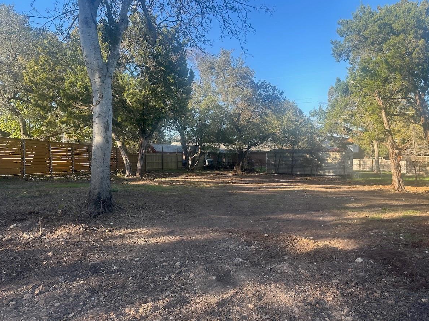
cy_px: 170
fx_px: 322
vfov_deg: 53.0
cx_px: 219
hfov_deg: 67.3
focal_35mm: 26
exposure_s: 1/816
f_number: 1.78
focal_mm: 6.86
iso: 80
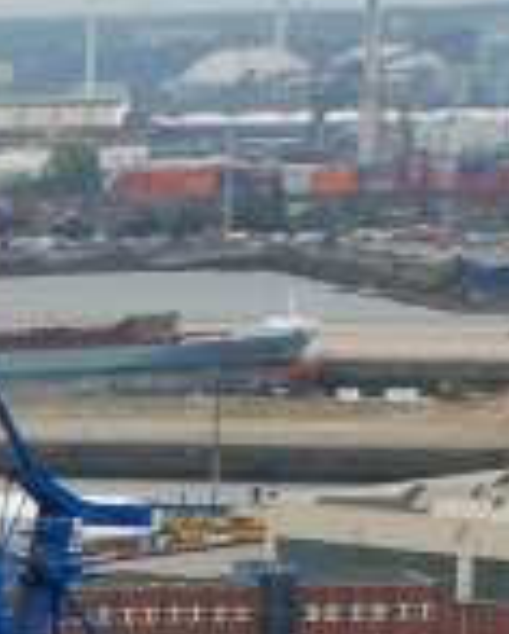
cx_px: -1229
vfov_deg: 4.9
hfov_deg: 3.8
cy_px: 1236
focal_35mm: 392
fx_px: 7366
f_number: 9
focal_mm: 40
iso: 200
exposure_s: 1/160
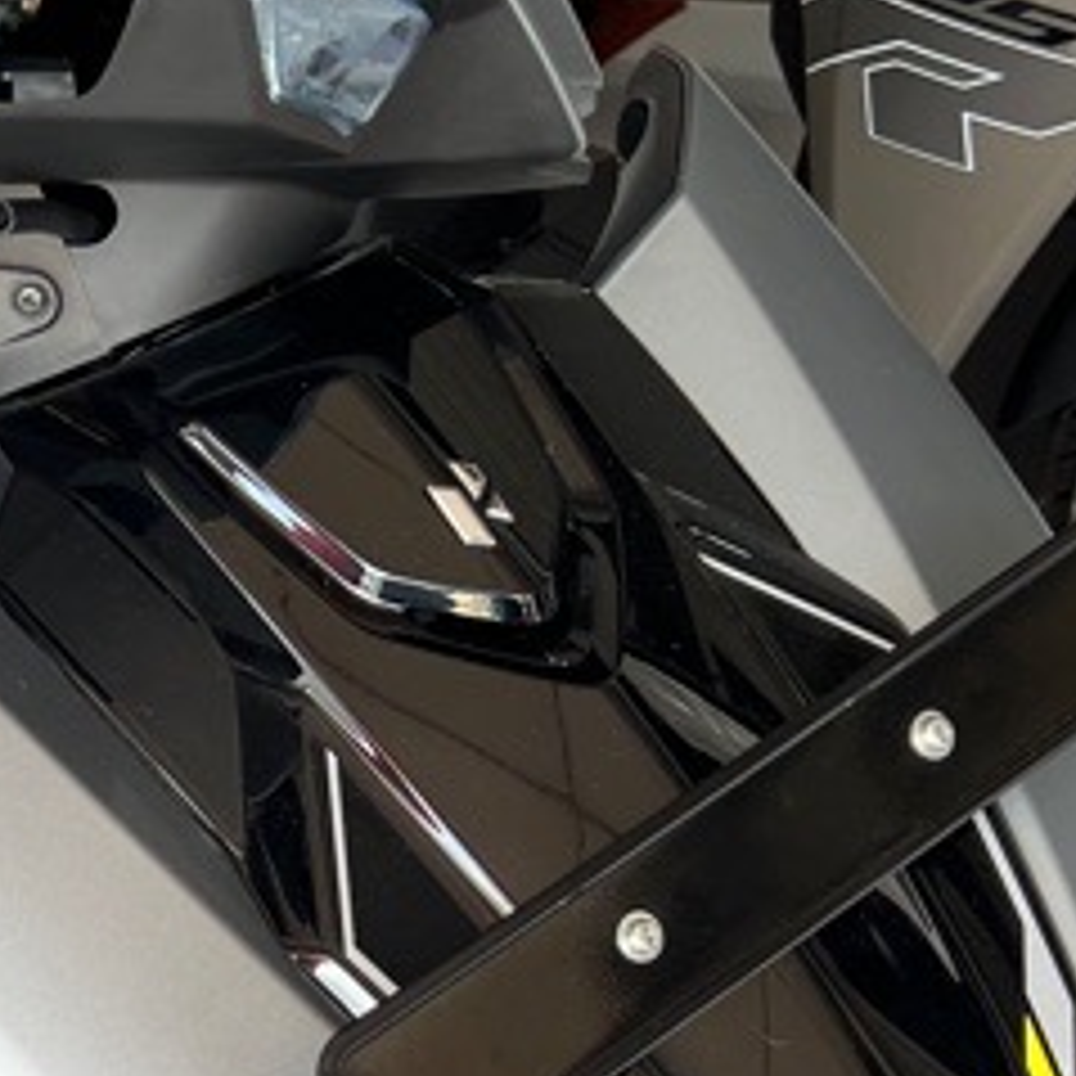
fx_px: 3376
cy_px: 1090
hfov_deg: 17.1
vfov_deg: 17.7
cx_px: -320
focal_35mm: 96
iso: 50
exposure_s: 1/121
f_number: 1.5
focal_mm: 5.7
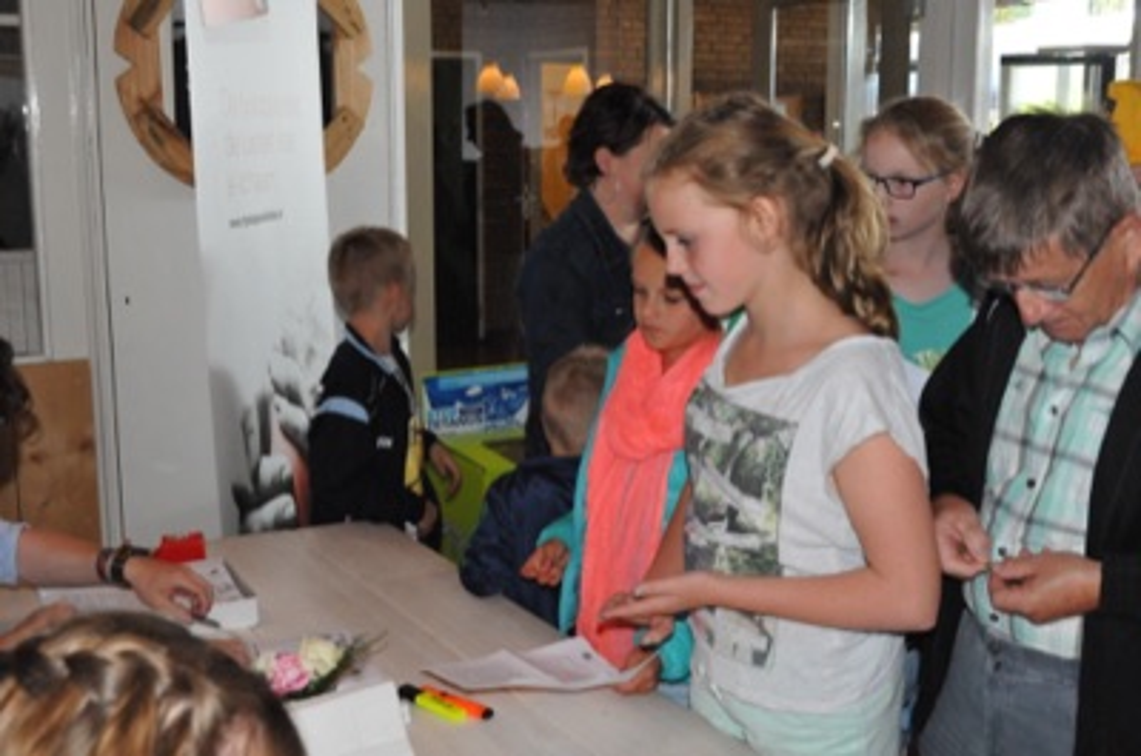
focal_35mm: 44
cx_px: 570
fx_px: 1376
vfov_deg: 30.7
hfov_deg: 45.0
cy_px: 378
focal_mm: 29
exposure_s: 1/60
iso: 3200
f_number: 7.1
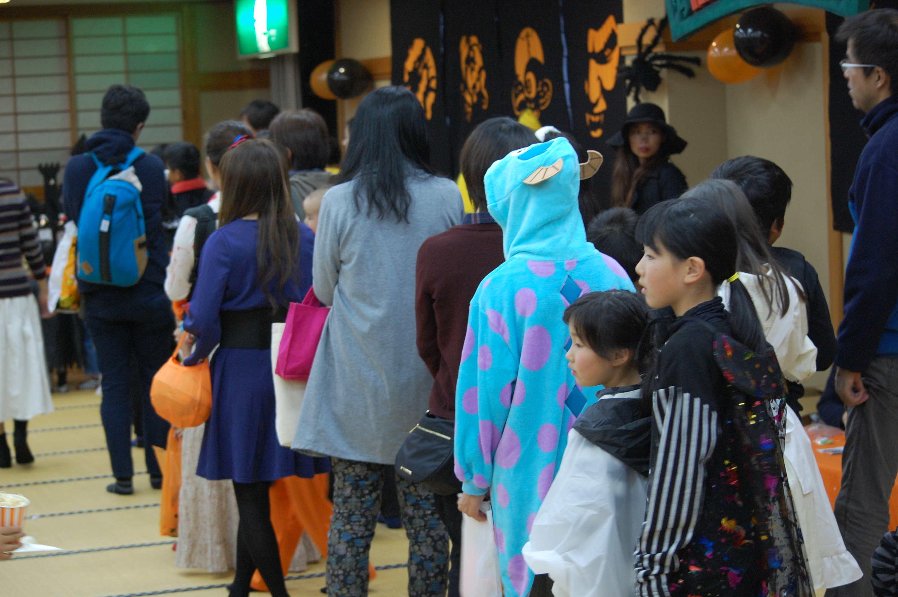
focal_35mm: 82
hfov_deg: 24.6
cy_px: 298
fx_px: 2056
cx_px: 449
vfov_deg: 16.5
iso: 800
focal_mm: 55
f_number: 4.5
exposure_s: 1/20
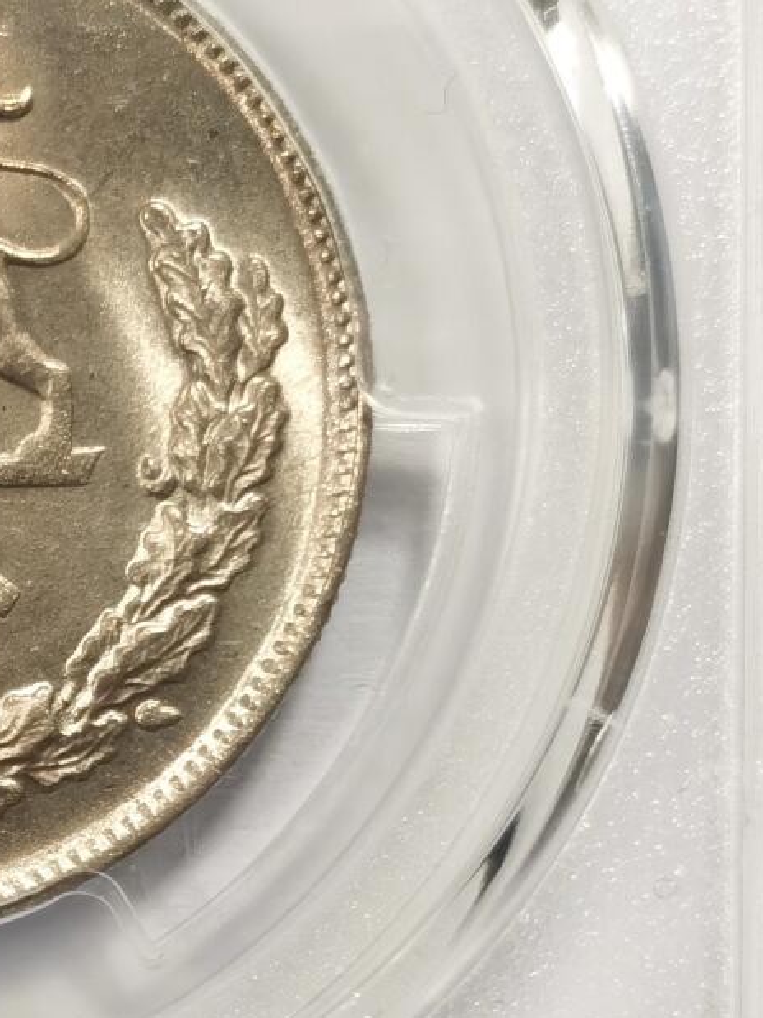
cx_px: -173
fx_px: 4616
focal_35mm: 157
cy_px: 794
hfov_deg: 9.3
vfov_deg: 12.5
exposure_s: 1/100
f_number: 16
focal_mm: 5.56
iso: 125
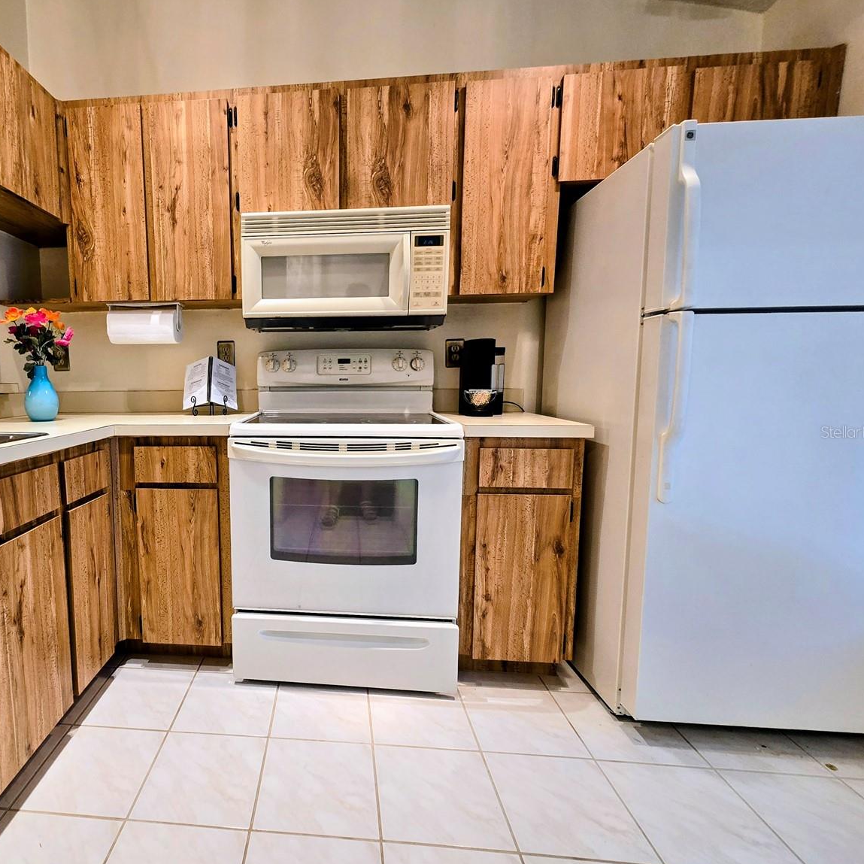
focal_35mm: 16
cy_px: 432
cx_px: 290
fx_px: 452
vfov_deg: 87.4
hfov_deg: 84.5
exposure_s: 1/60
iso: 200
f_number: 2.2
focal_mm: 2.2
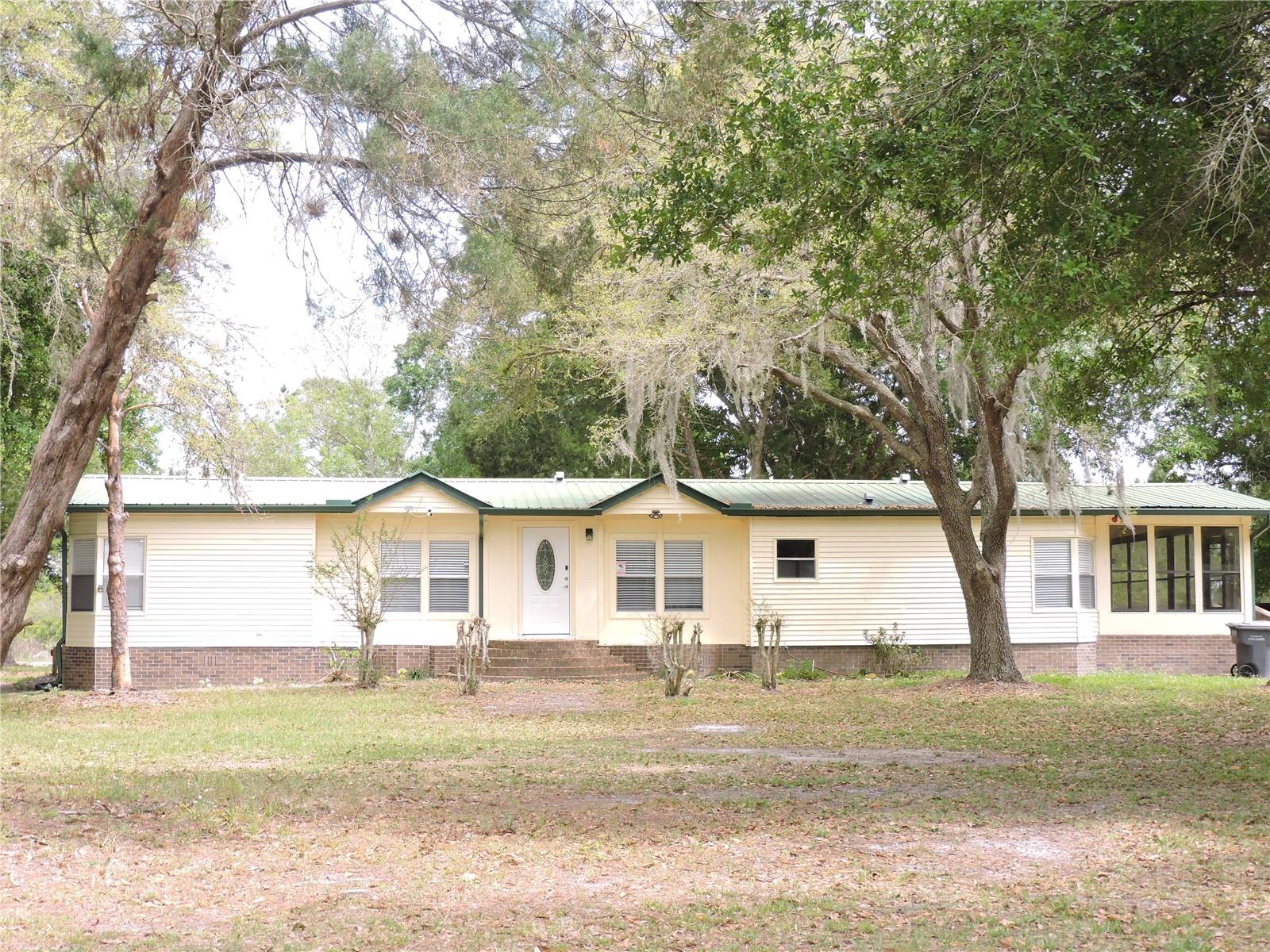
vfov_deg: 30.9
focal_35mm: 47
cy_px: 476
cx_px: 635
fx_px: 1724
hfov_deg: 40.4
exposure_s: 1/200
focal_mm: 8.4
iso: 140
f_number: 3.5
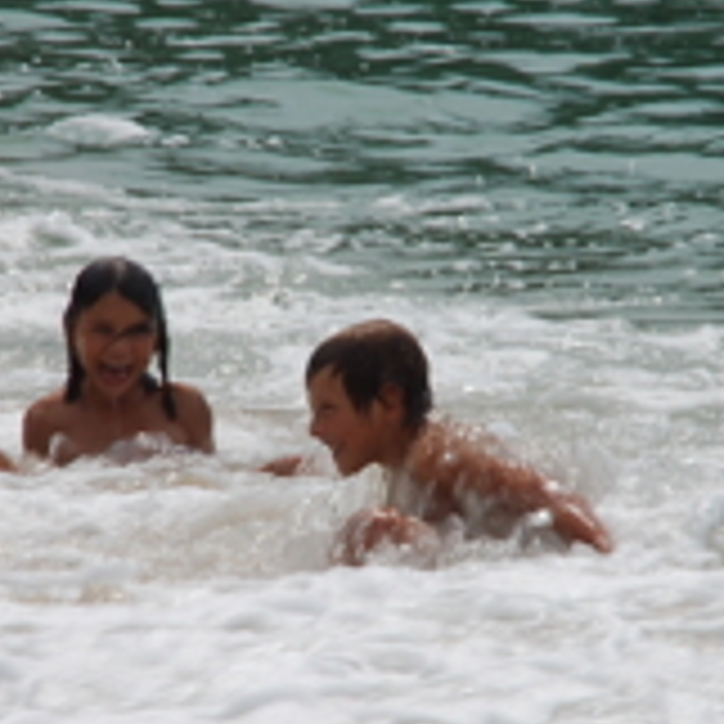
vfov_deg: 1.6
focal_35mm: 1087
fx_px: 25721
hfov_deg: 1.6
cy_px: 396
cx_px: 306
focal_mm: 250
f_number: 25
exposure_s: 1/80
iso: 200
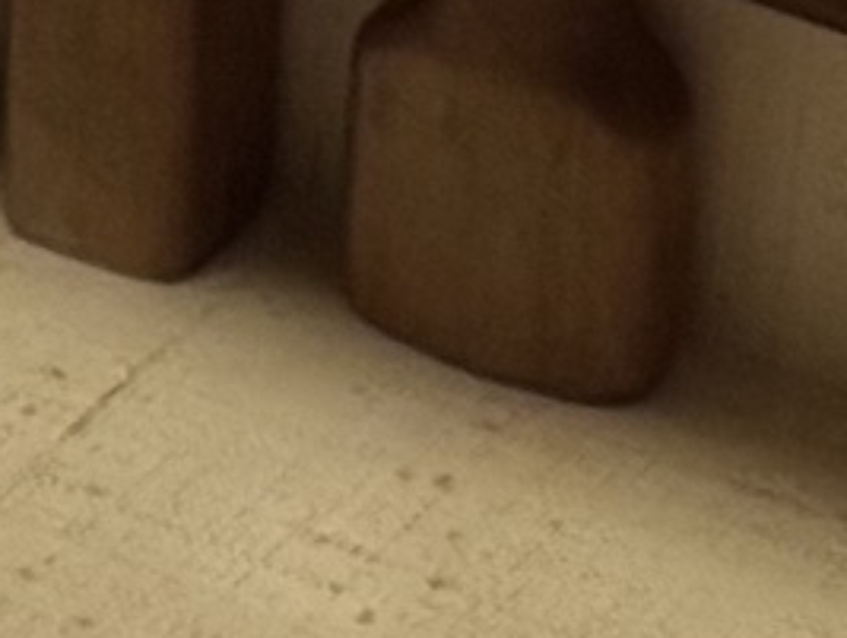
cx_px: 35
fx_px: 8796
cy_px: -330
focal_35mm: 359
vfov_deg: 4.1
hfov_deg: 5.5
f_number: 1.78
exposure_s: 1/36
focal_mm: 6.86
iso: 500
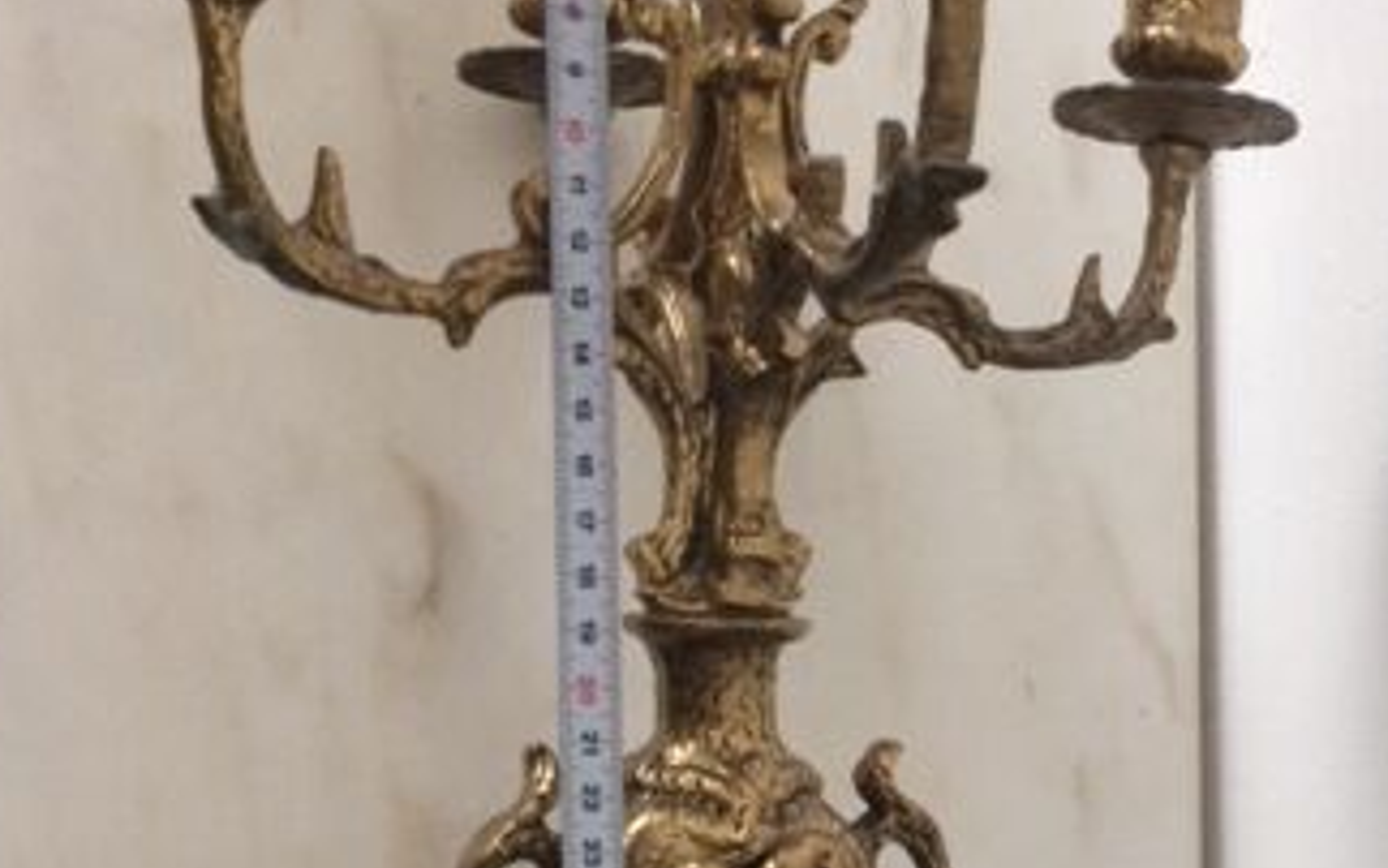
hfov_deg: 33.1
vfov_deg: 20.6
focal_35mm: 61
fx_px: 2308
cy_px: 868
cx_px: 967
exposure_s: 1/33
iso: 200
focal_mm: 4.15
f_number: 2.2
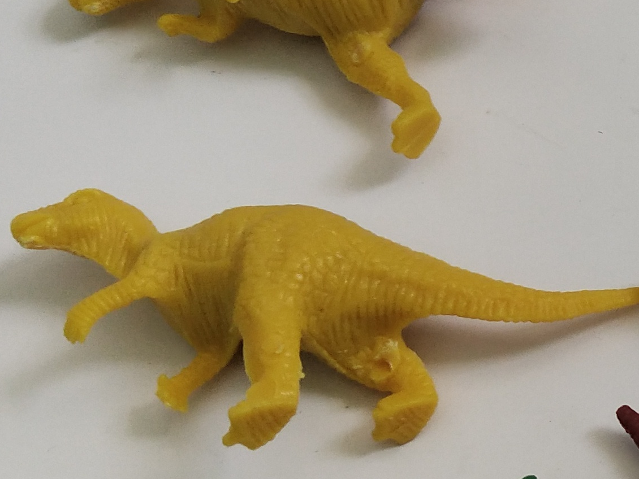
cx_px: 936
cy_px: 289
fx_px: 1976
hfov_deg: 16.8
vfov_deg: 13.8
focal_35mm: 107
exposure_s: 1/100
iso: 114
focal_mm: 3.95
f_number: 1.8
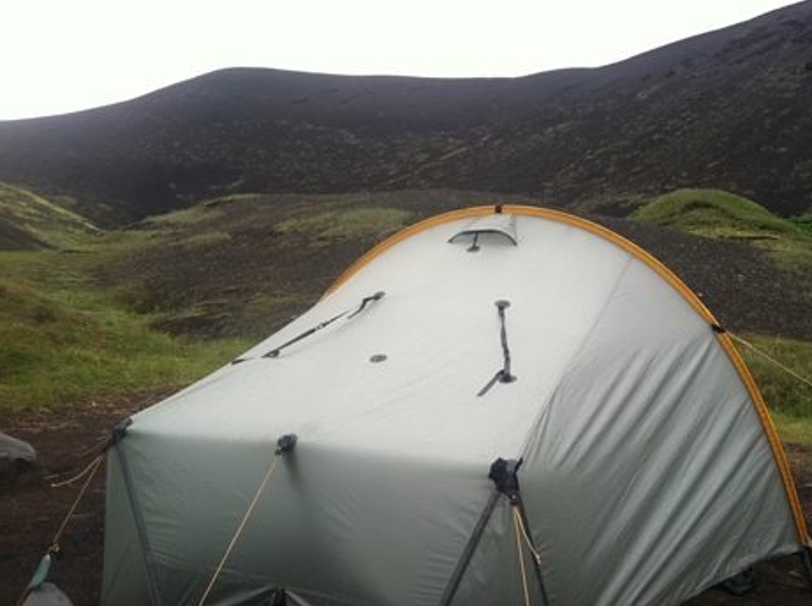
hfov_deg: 49.0
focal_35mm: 38
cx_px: 433
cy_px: 293
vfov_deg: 37.6
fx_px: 890
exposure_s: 1/120
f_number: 2.8
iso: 80
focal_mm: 3.85
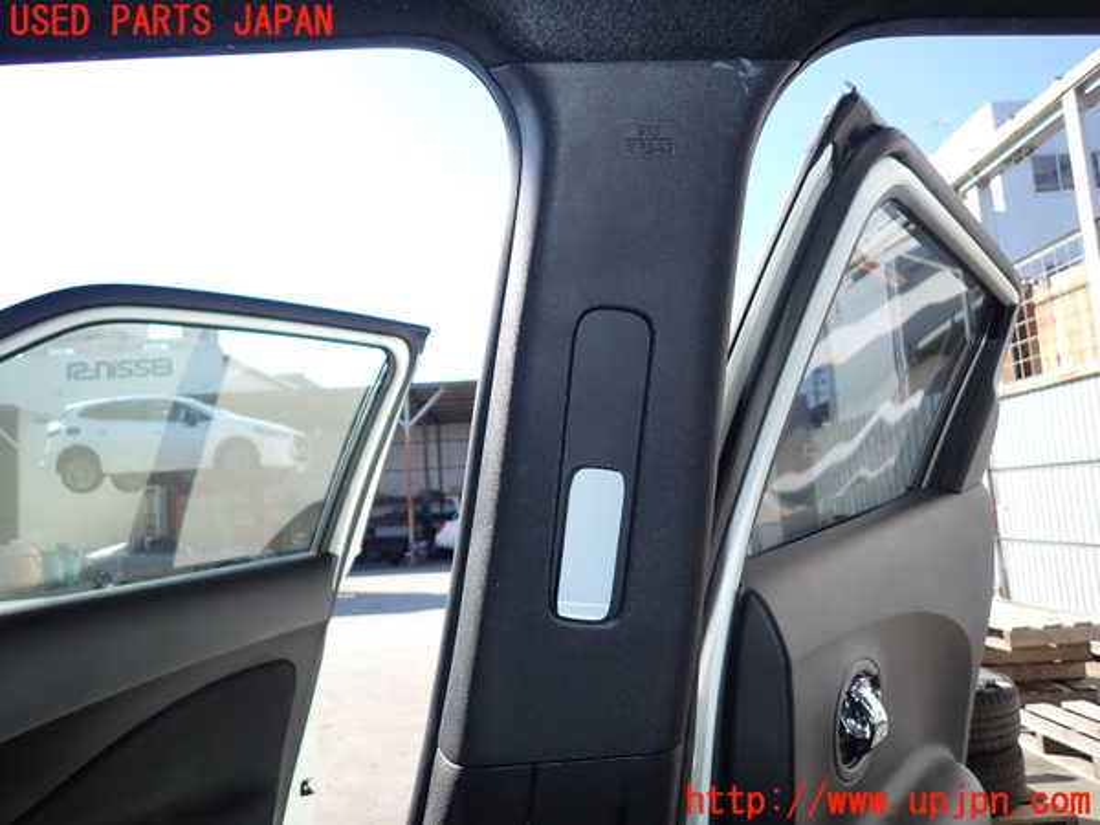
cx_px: 550
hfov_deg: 69.4
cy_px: 412
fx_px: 794
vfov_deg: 54.9
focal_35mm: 25
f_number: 5.6
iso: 100
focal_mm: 4.5
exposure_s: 1/125
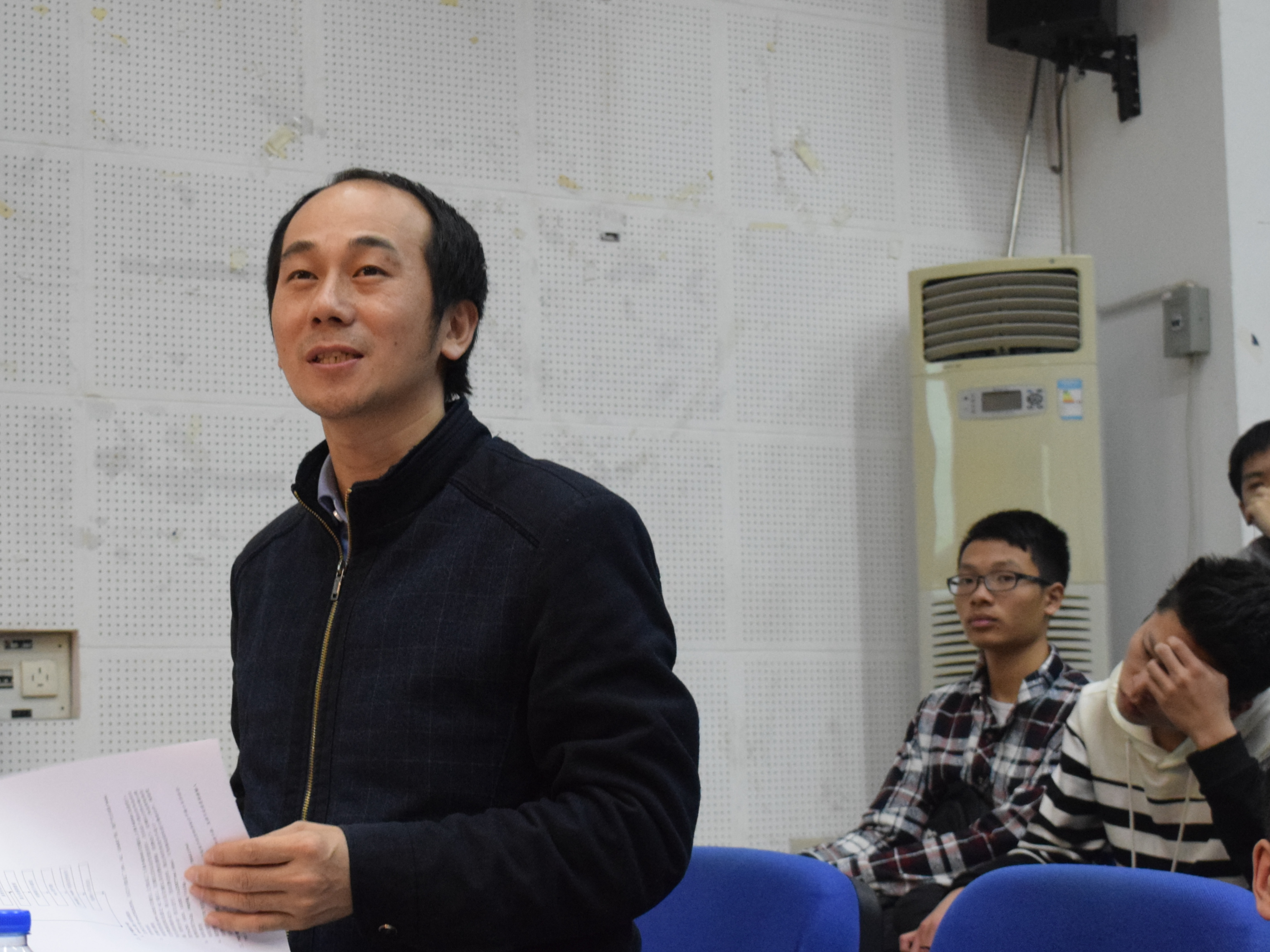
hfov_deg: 30.2
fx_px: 2348
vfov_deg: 22.9
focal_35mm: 64
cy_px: 618
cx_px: 483
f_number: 7.1
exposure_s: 1/50
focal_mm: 30
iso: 3200
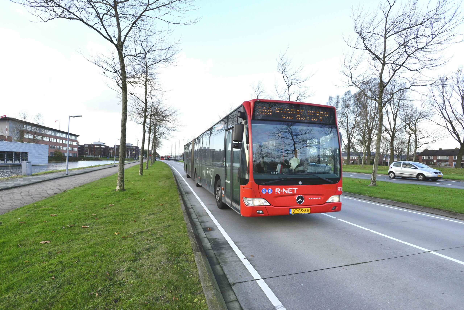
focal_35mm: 19
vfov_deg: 64.6
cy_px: 155
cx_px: 232
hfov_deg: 86.9
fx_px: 245
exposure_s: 1/400
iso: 1600
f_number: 10
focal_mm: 19
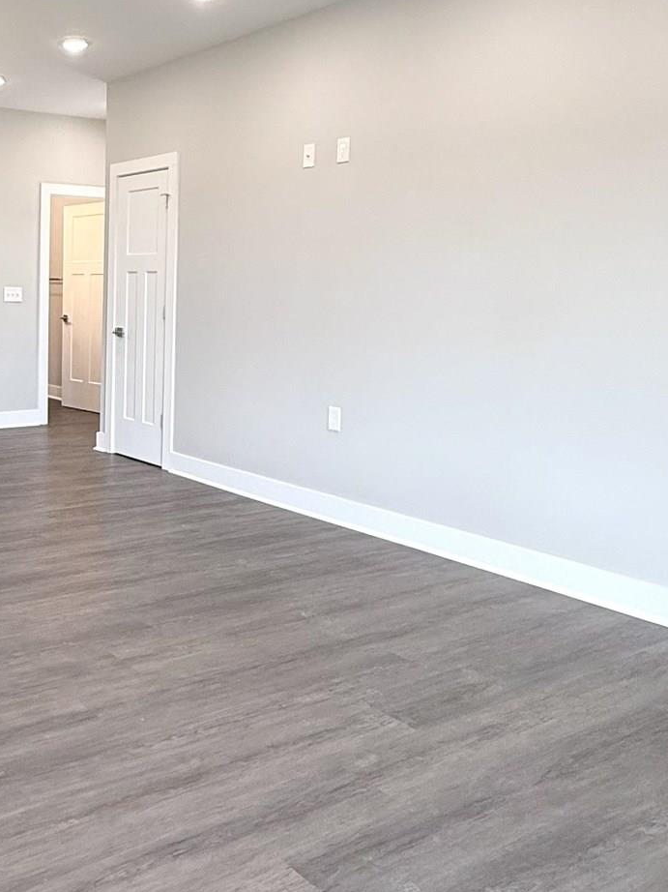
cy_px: 353
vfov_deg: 52.3
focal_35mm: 35
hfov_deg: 37.8
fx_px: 901
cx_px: 57
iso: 200
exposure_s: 1/120
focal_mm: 2.22
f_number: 2.2
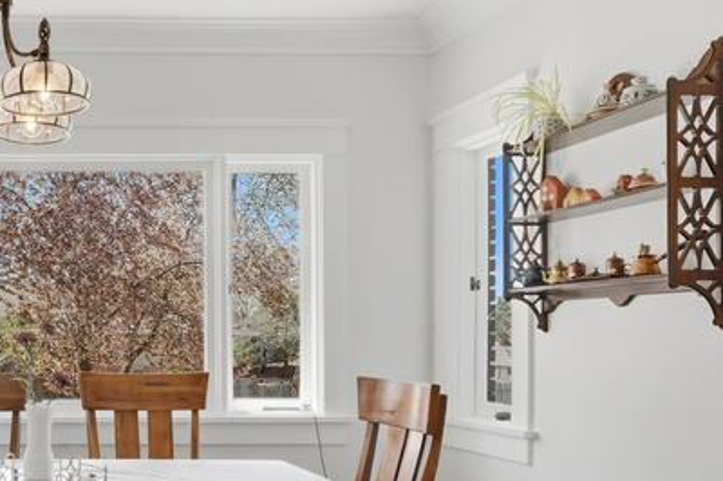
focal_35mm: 41
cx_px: 22
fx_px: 823
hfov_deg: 42.0
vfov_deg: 32.2
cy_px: 333
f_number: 9
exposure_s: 1/1000
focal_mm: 16
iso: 250
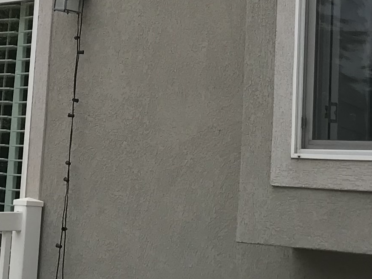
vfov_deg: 11.2
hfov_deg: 15.1
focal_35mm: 129
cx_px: 50
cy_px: -75
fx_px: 1386
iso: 20
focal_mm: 3.99
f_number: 1.8
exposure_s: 1/1277
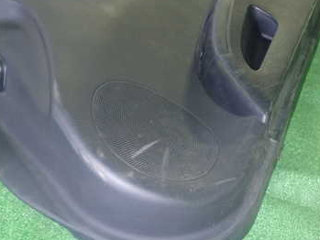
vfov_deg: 33.5
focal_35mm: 43
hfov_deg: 43.8
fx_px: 398
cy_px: 91
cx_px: 151
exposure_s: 1/30
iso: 500
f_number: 2
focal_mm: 4.5
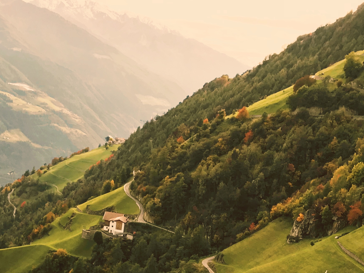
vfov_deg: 21.3
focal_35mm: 65
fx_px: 684
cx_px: 170
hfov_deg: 29.8
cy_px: 307
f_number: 1.8
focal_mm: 3.99
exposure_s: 1/371
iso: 20
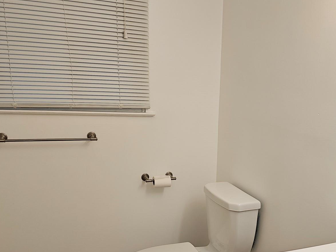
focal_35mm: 40
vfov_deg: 35.0
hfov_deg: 45.8
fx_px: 388
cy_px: 193
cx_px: 233
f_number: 1.7
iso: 40
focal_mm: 6.3
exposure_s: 1/60
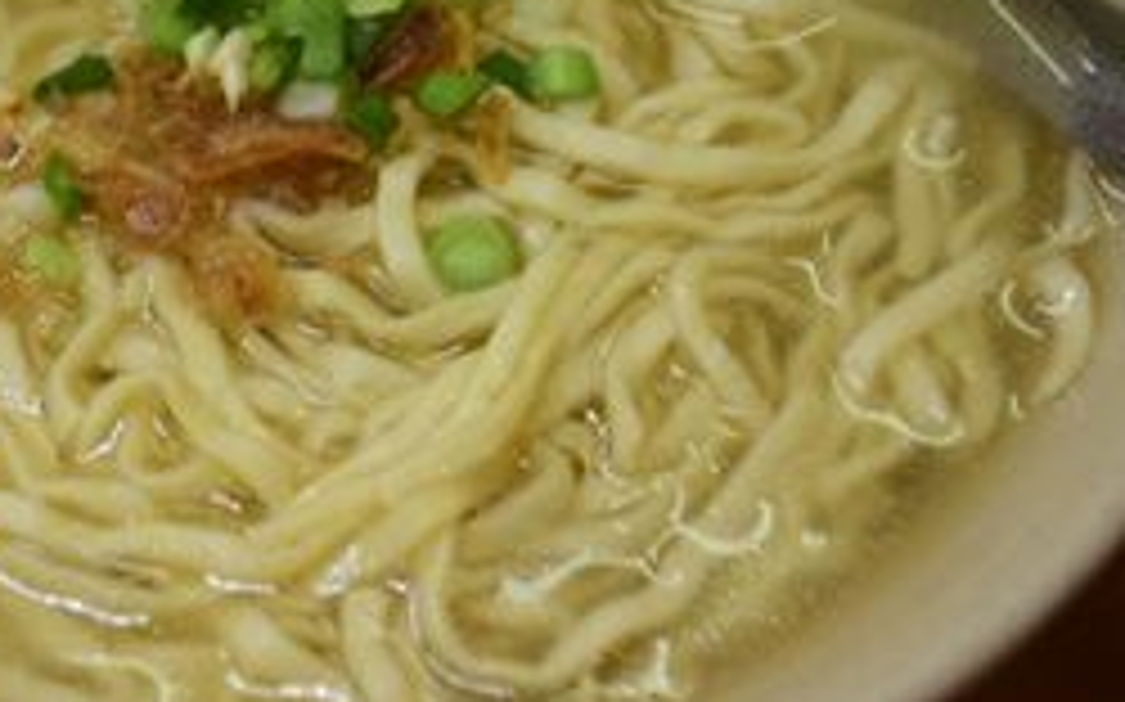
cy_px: 144
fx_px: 4873
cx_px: 198
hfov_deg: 13.1
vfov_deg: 8.2
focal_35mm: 159
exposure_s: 1/80
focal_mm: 52
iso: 2000
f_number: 5.6
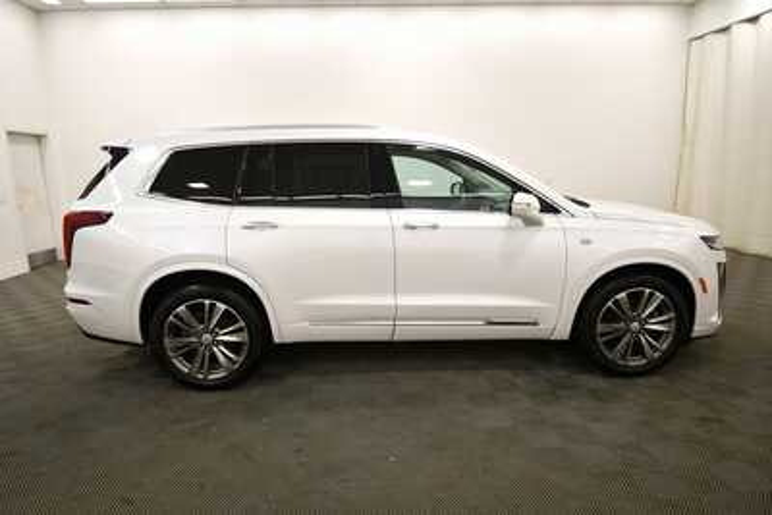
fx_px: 408
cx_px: 386
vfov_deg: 64.6
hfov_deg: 86.9
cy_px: 258
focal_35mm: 19
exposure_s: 1/250
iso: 720
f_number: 5
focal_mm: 13
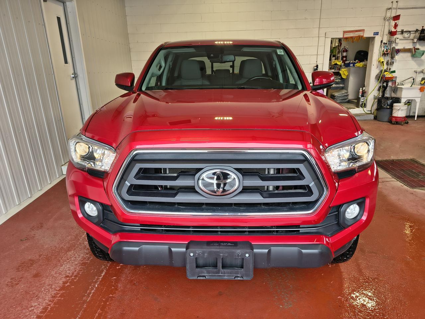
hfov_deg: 71.6
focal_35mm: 24
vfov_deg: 56.8
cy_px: 160
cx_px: 212
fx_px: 295
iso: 119
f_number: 1.8
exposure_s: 1/120
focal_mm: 5.56
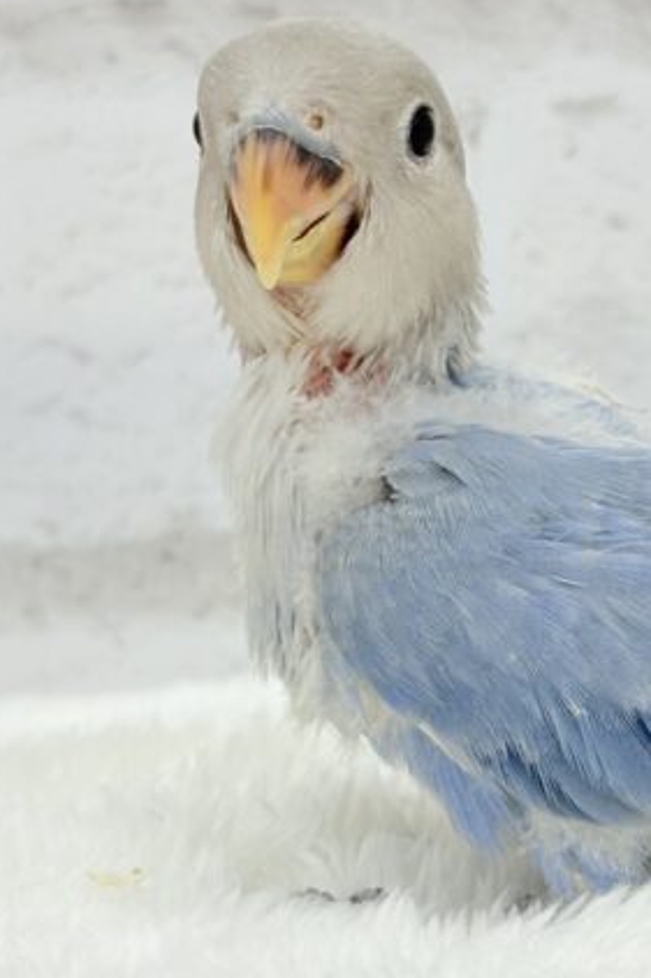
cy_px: 496
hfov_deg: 16.4
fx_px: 2226
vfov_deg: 24.8
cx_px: 619
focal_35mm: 82
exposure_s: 1/100
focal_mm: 5.96
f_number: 1.6
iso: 80
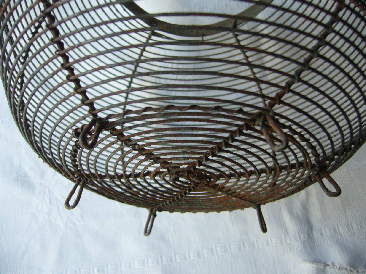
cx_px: 183
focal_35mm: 35
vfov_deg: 40.7
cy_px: 137
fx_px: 370
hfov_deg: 52.6
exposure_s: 1/50
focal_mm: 5.8
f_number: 2.8
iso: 80
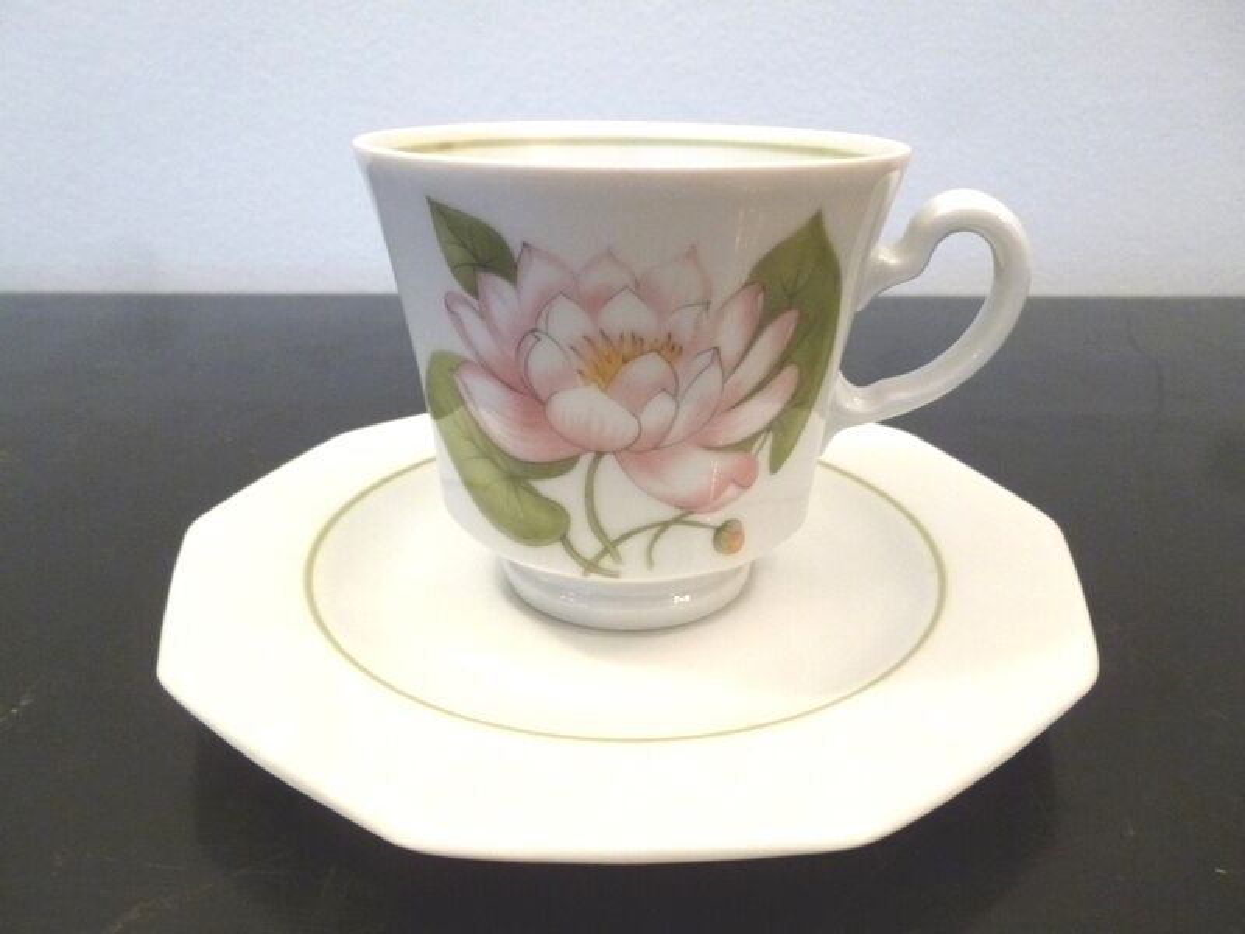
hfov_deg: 69.4
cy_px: 467
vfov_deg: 54.9
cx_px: 622
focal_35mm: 25
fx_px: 899
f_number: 3.1
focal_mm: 4.5
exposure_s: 1/15
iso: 400
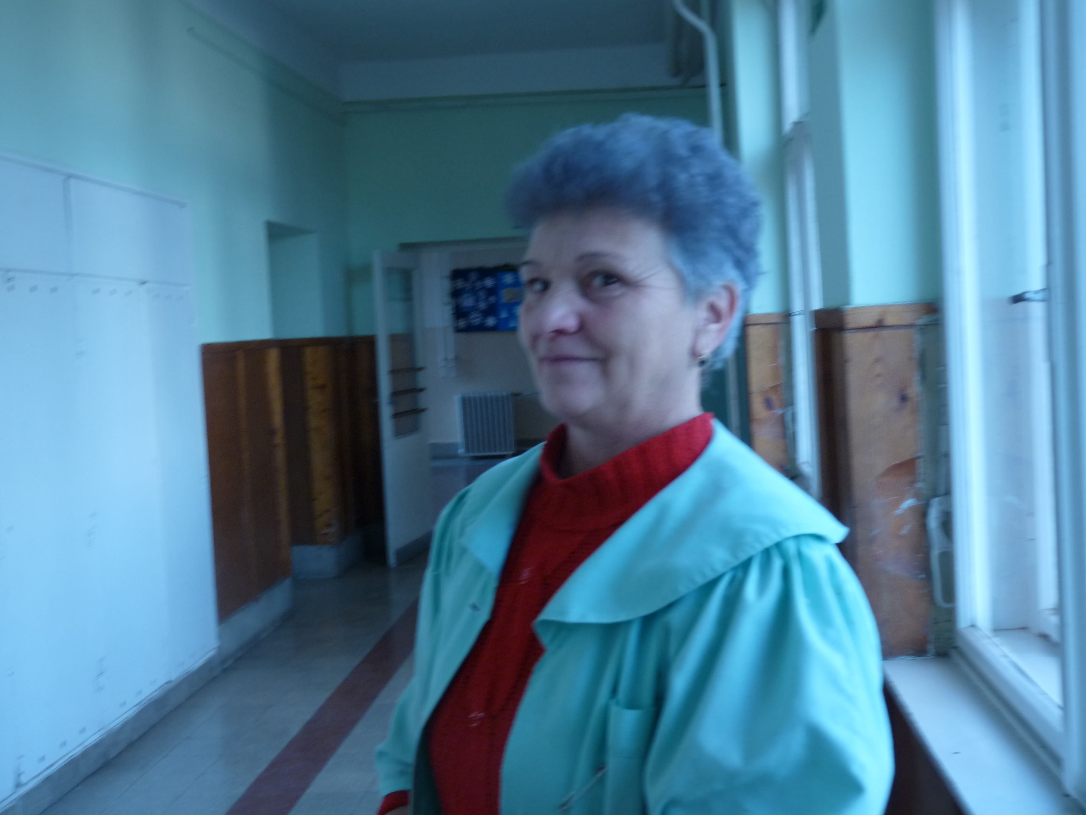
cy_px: 408
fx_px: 1349
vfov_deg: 33.6
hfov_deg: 43.9
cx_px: 543
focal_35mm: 43
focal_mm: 7.6
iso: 160
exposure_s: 1/30
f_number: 3
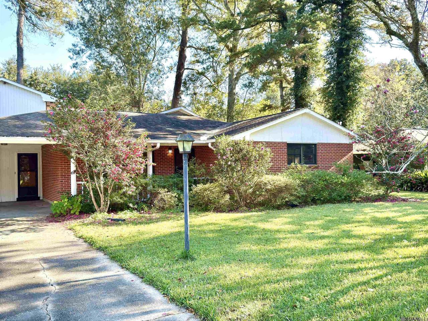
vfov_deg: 45.4
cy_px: 160
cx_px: 214
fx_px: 383
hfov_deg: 58.4
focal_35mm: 31
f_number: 1.78
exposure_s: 1/608
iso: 80
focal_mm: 6.76
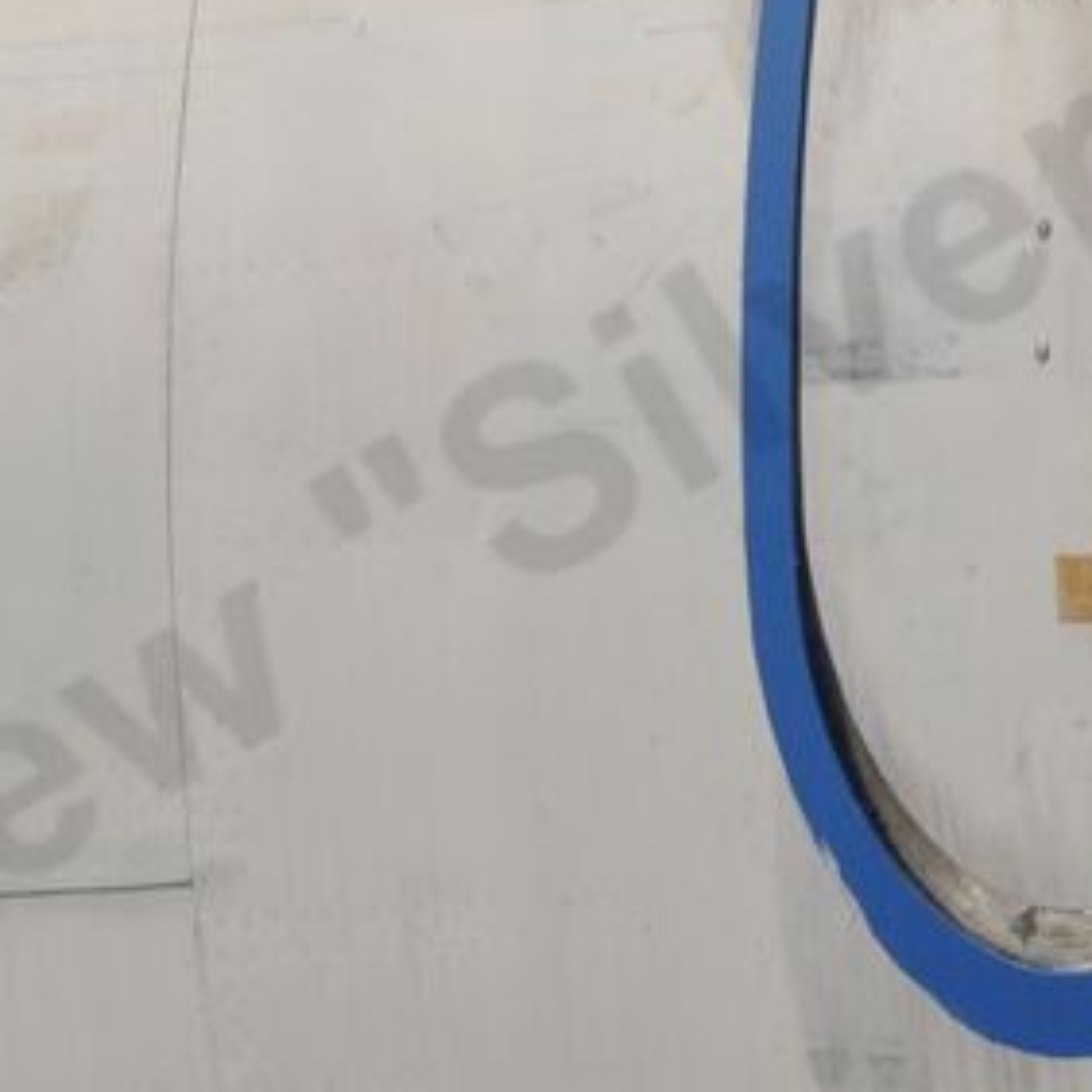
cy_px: -236
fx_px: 43257
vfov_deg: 1.4
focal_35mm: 1212
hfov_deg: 1.4
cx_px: 1766
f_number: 8
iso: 200
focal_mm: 210
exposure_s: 1/1250
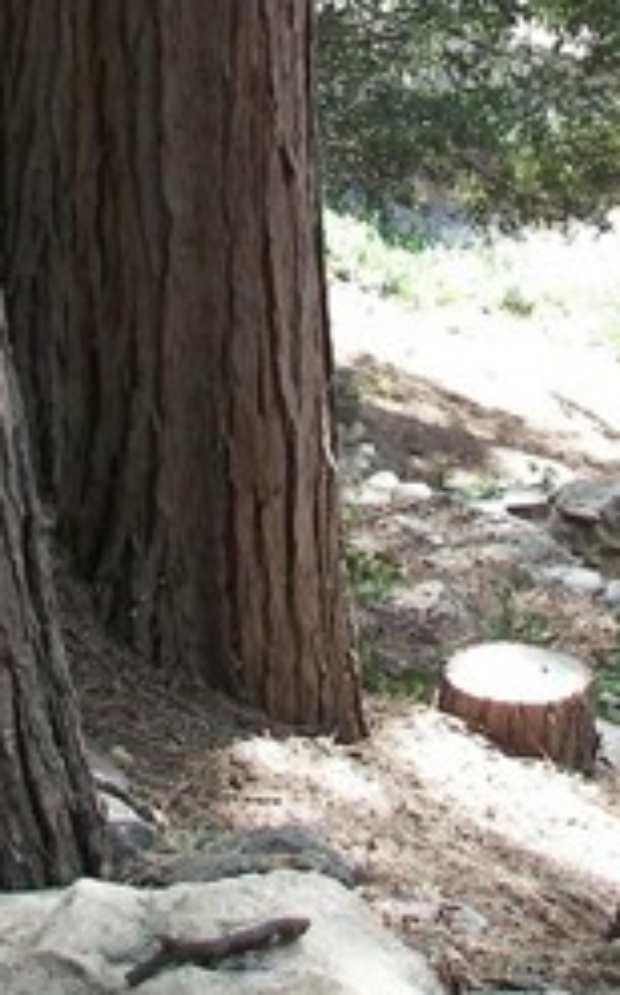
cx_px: 217
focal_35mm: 99
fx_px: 2681
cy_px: 302
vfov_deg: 20.9
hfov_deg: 13.2
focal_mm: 6
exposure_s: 1/100
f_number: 2.8
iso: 50
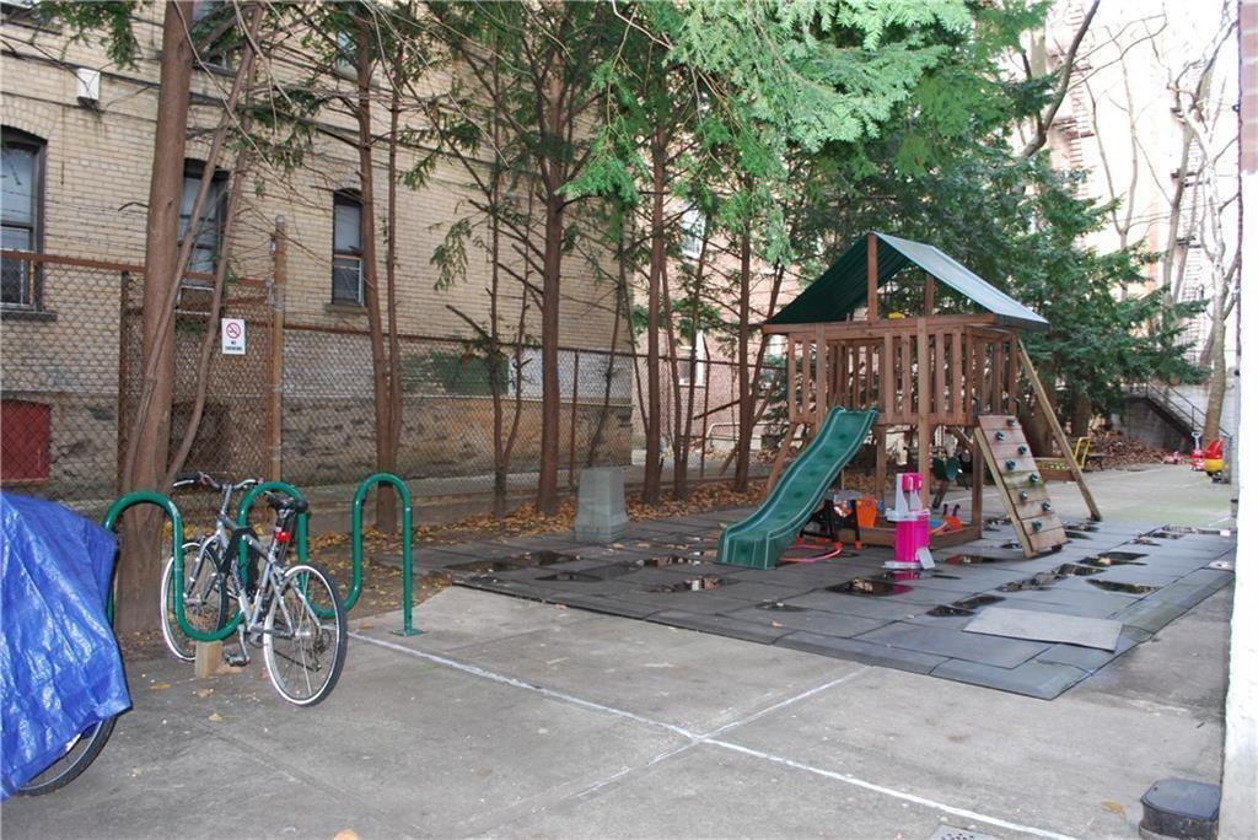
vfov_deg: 48.0
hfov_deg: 67.4
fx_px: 944
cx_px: 629
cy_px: 420
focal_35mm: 27
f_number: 3.5
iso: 560
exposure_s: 1/60
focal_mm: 18
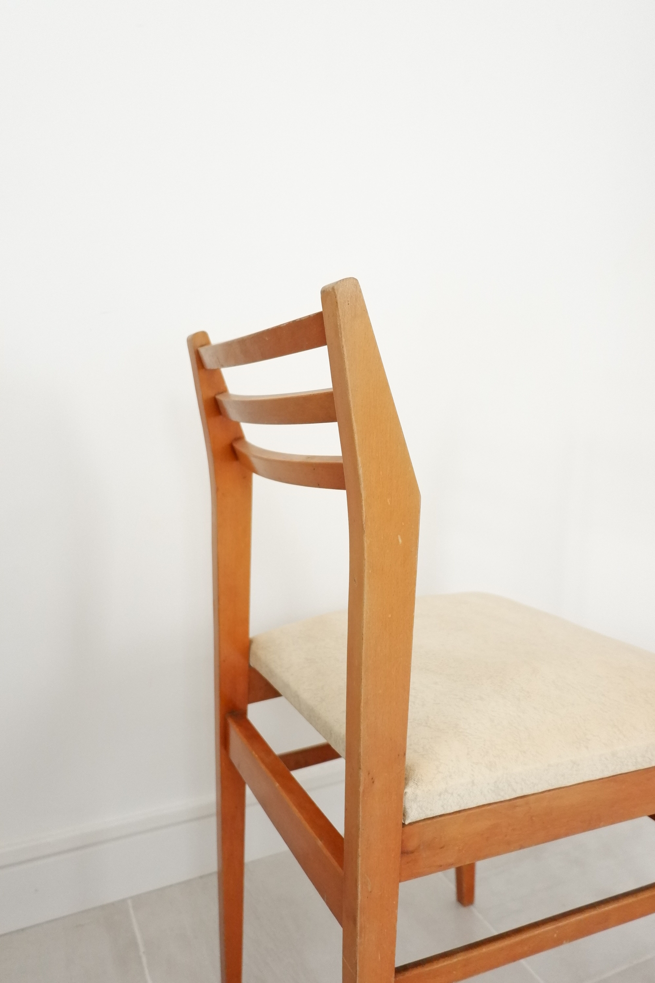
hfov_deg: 53.1
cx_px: 328
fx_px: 655
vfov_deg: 73.7
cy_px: 492
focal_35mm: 24
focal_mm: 16
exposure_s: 1/30
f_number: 3.5
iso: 3200
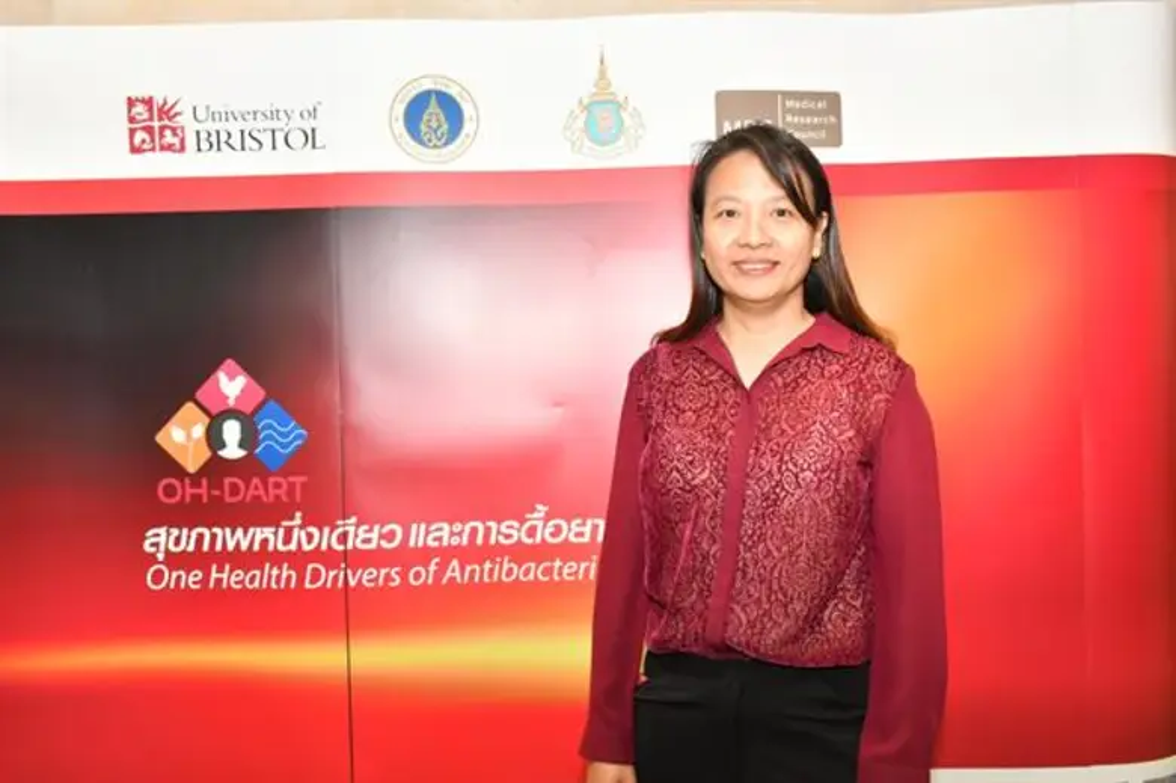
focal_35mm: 34
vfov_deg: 38.8
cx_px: 588
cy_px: 392
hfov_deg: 55.8
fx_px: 1110
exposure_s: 1/100
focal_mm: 23
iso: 800
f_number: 8
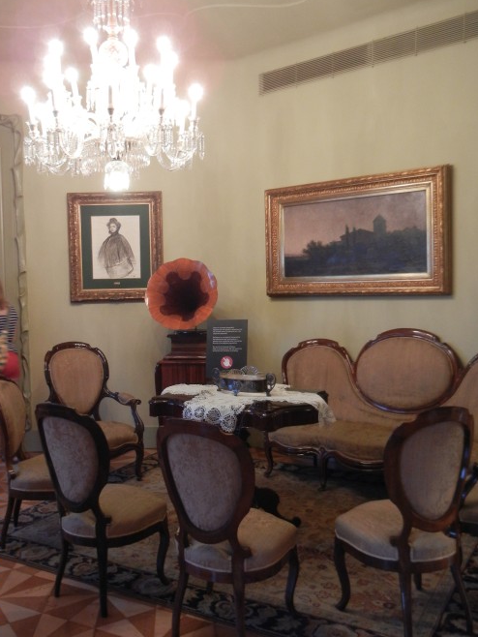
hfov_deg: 40.6
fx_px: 644
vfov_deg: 52.6
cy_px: 312
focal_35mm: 35
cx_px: 203
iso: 400
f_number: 3.5
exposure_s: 1/12.5
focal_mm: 5.4
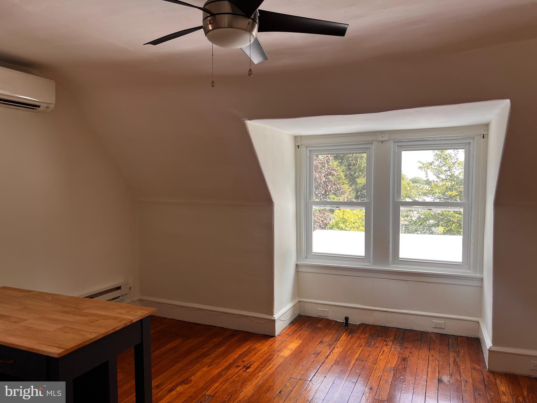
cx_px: 268
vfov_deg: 53.1
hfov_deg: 67.3
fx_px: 403
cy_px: 202
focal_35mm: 26
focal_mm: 5.7
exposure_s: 1/121
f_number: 1.5
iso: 32
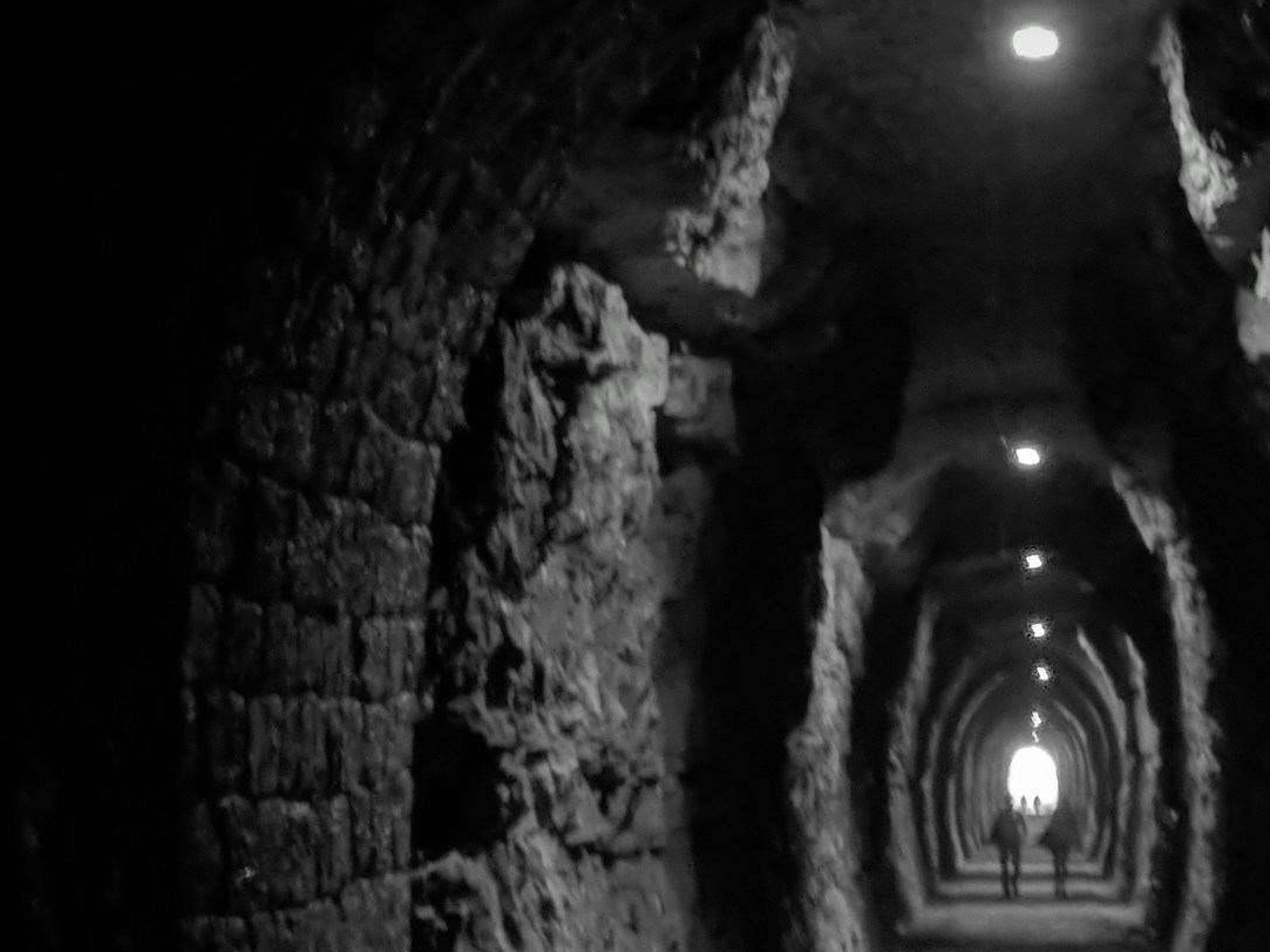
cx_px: 1007
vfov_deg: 13.1
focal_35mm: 113
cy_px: 723
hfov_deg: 17.3
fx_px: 4145
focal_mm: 5.99
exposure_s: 1/20
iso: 1006
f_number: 2.6
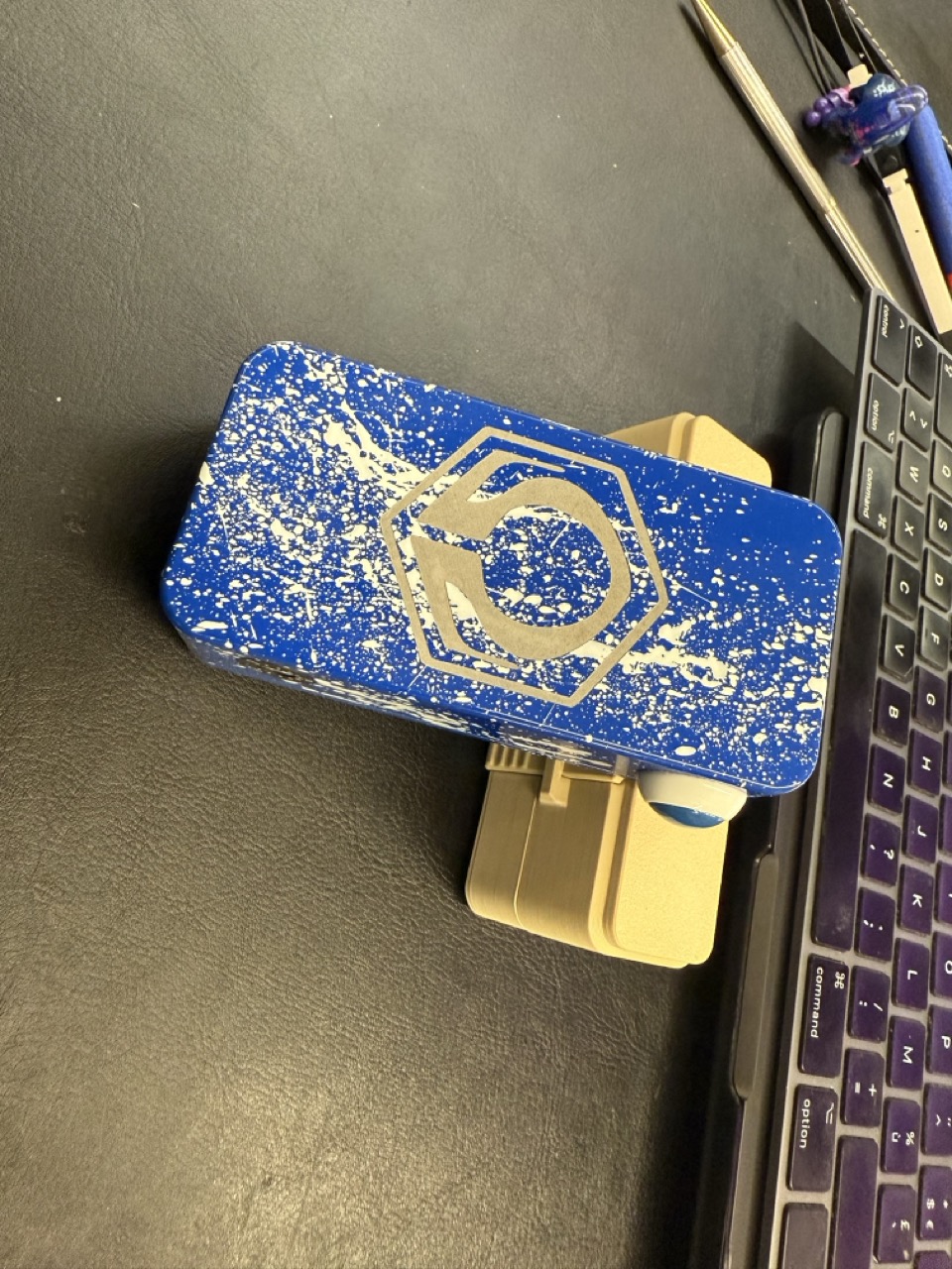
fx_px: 880
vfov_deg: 71.6
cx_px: 476
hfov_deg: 56.8
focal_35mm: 24
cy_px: 634
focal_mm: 2.22
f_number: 2.2
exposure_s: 1/60
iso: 500
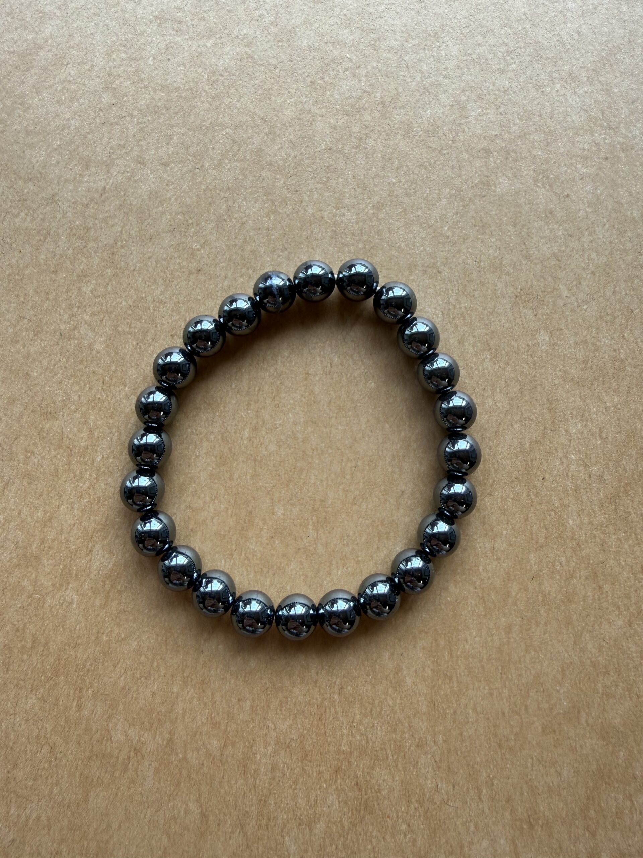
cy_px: 429
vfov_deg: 71.6
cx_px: 322
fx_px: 594
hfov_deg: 56.8
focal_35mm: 24
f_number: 2.2
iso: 40
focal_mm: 2.22
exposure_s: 1/99
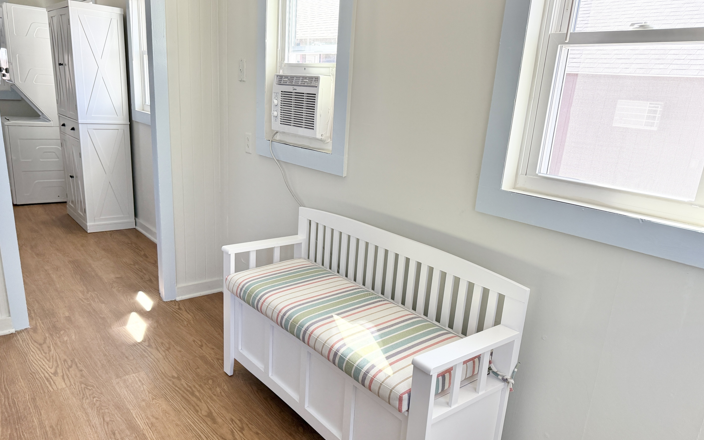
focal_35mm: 26
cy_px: 248
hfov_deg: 70.4
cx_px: 348
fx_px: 499
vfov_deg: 47.5
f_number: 1.78
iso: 160
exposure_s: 1/236
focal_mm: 6.76
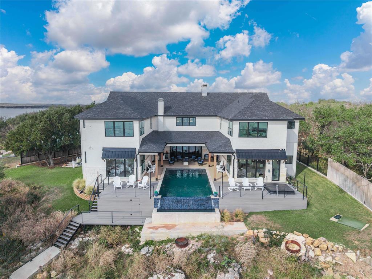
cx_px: 186
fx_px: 258
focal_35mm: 24
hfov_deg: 71.6
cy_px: 140
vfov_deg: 56.8
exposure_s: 1/3000
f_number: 1.8
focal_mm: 8.67
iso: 190
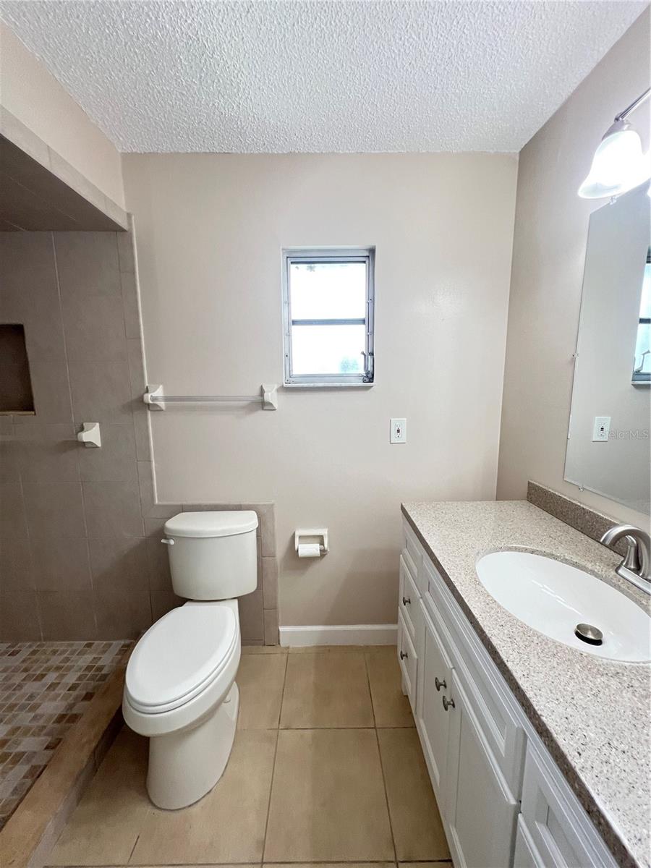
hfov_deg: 89.9
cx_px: 326
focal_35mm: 13
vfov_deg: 106.2
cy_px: 434
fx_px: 326
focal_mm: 1.57
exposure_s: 1/60
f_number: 1.8
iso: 200
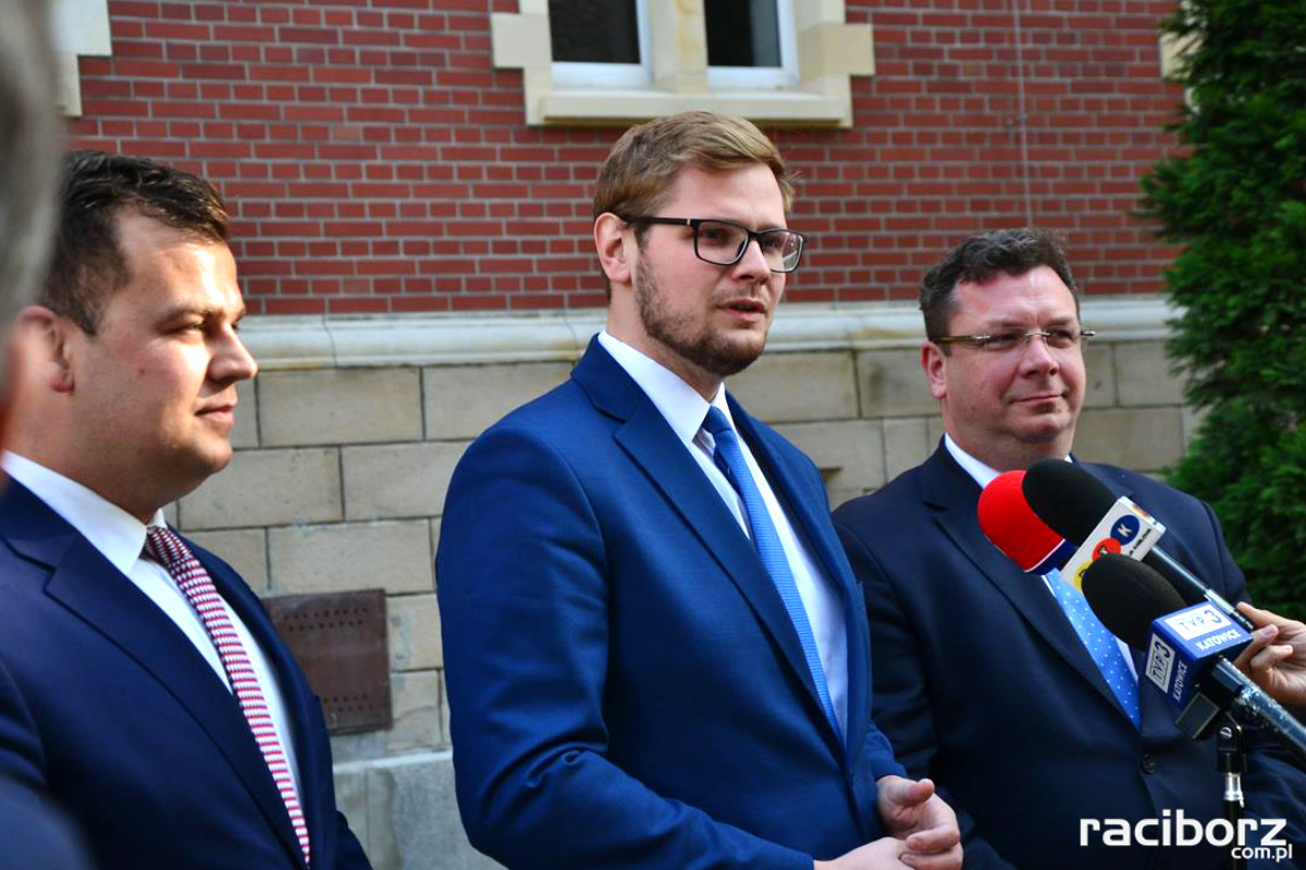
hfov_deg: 31.9
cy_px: 435
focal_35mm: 63
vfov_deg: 21.6
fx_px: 2285
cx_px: 653
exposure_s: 1/200
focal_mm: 42
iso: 400
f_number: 4.8
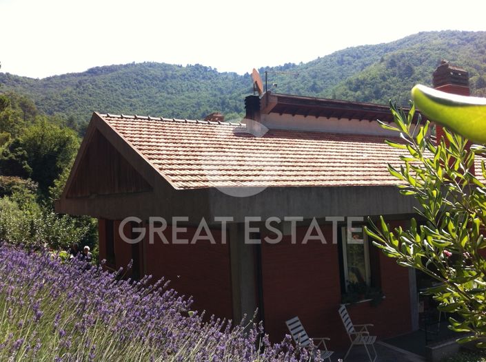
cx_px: 243
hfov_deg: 52.7
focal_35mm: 35
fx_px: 490
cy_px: 181
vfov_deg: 40.6
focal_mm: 3.85
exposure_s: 1/642
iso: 80
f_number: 2.8
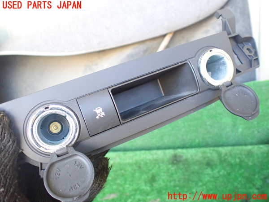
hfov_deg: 60.0
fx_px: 233
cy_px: 101
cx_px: 134
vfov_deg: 46.8
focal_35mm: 30
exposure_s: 1/80
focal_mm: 5.4
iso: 800
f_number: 2.3
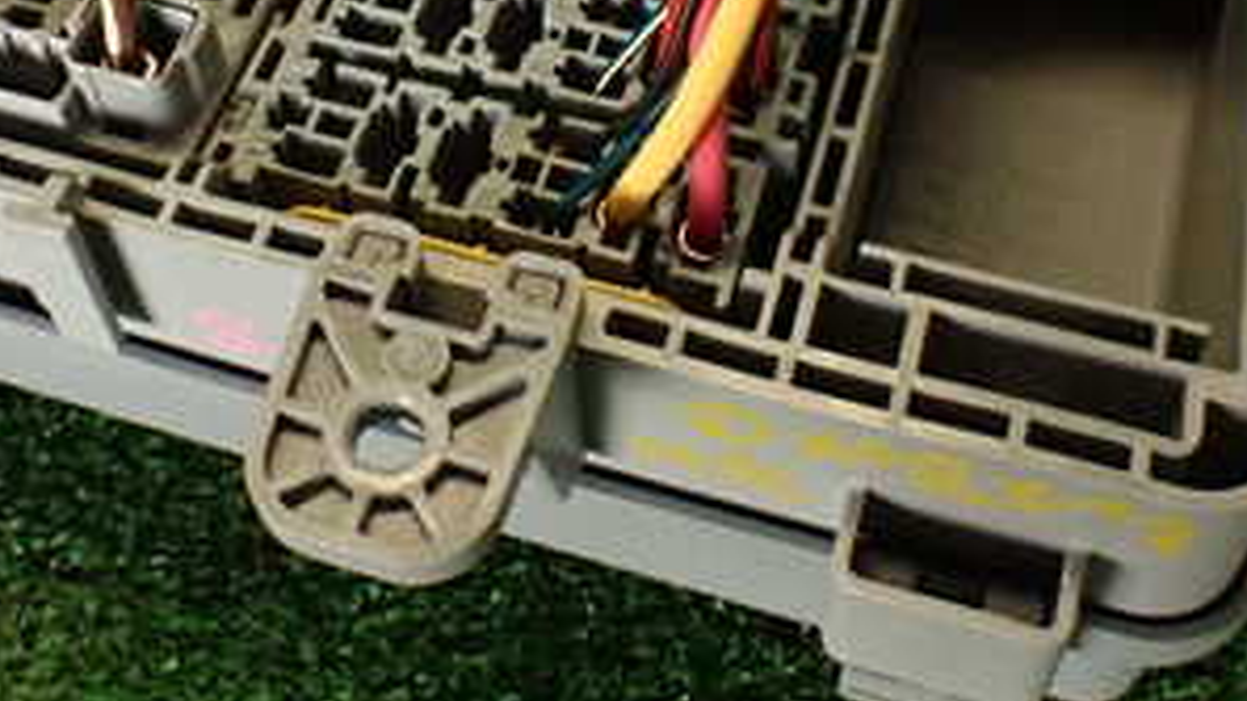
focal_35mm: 55
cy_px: -29
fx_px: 1818
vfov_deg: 21.0
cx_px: 403
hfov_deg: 37.4
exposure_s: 1/25
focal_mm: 4.5
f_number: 8
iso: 800
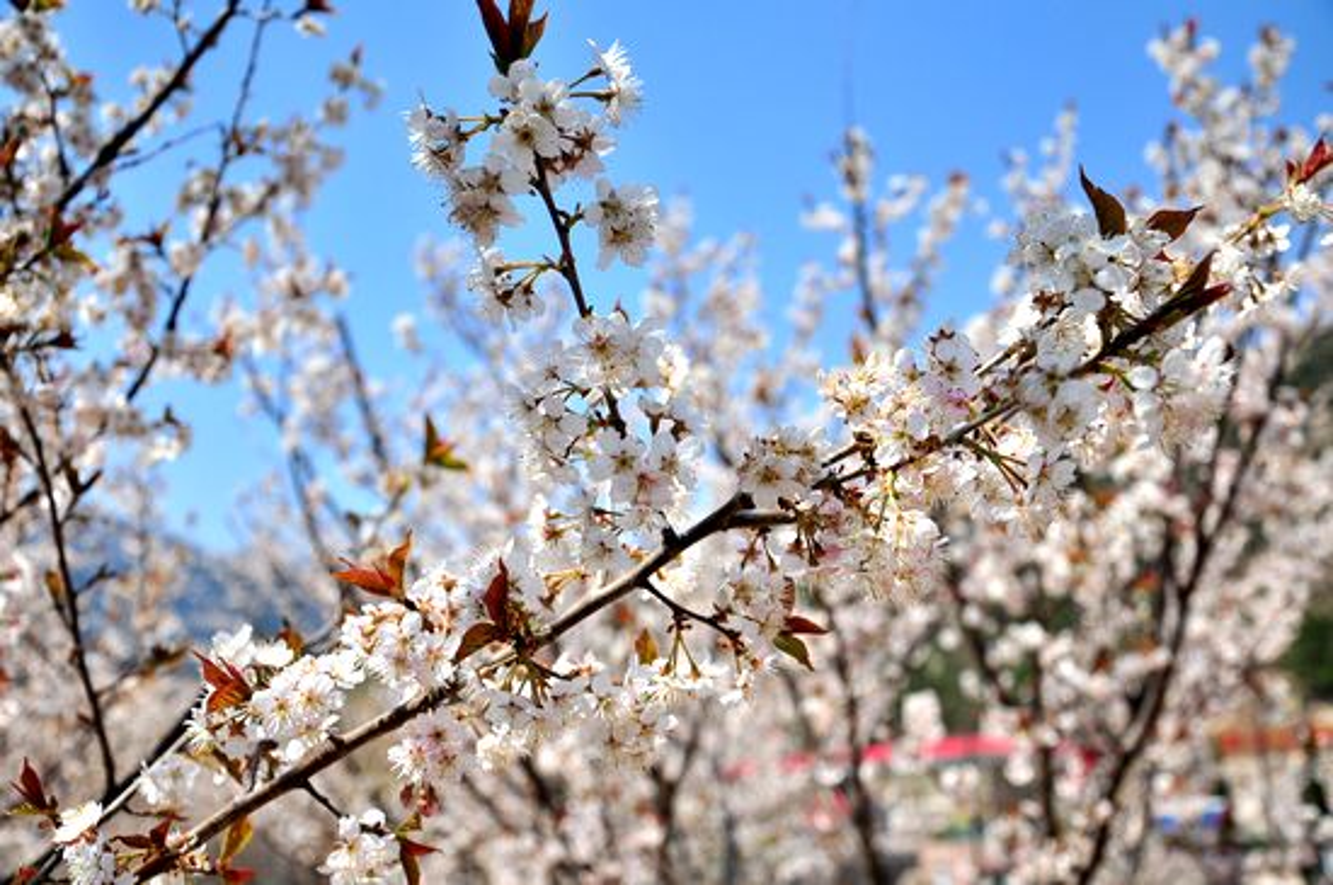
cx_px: 666
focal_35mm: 39
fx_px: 1442
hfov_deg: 49.6
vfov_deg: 34.1
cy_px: 442
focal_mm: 26
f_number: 4
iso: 200
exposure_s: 1/2000
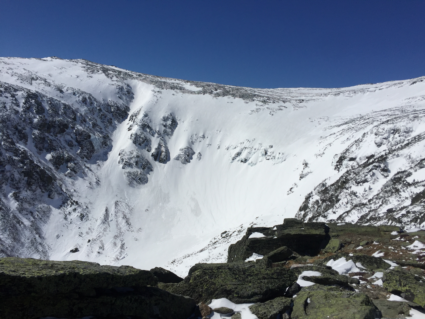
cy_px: 160
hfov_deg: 61.7
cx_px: 212
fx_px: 356
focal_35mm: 29
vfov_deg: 48.2
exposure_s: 1/9901
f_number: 2.2
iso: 32
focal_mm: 4.15
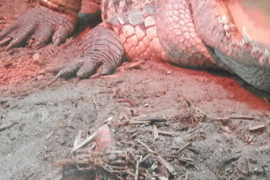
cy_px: -12
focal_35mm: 171
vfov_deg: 8.0
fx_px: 1282
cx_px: 148
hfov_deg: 12.0
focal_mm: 14.4
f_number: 4.6
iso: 800
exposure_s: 1/20
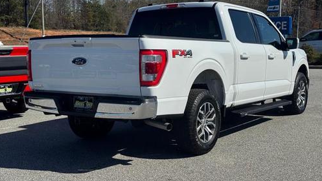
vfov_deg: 22.7
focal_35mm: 53
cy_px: 88
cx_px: 161
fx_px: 453
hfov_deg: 39.2
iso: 64
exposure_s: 1/7937
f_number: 1.78
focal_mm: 6.76
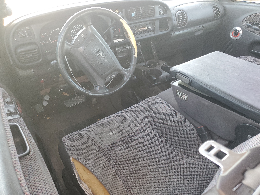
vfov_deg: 53.1
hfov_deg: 67.3
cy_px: 98
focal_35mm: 26
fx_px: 195
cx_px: 130
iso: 110
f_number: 1.5
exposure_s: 1/60.2
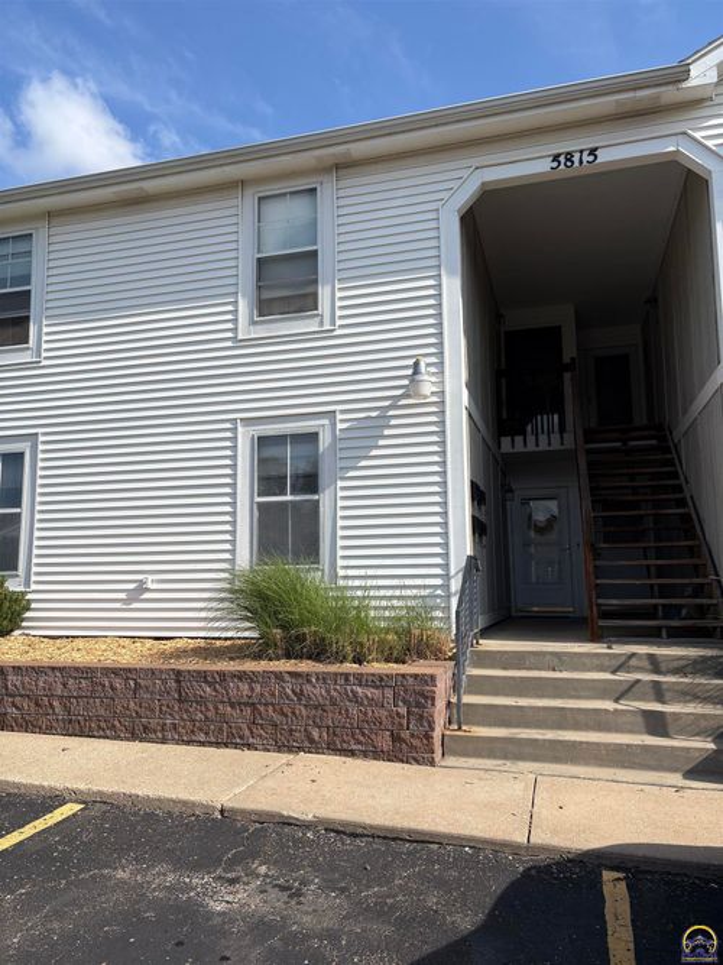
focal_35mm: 26
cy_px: 482
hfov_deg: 53.0
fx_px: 724
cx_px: 362
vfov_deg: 67.3
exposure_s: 1/3623
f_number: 1.6
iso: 50
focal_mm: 5.96
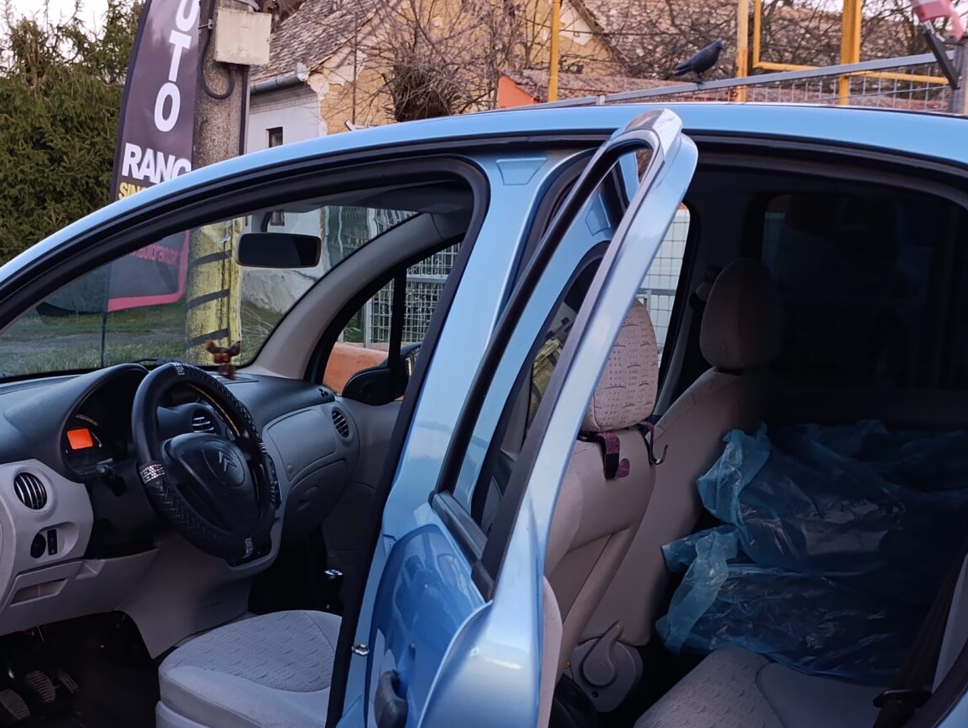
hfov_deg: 37.2
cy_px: 632
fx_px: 1428
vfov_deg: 27.7
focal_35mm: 51
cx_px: 364
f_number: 1.6
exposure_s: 1/100
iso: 800
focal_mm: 6.14
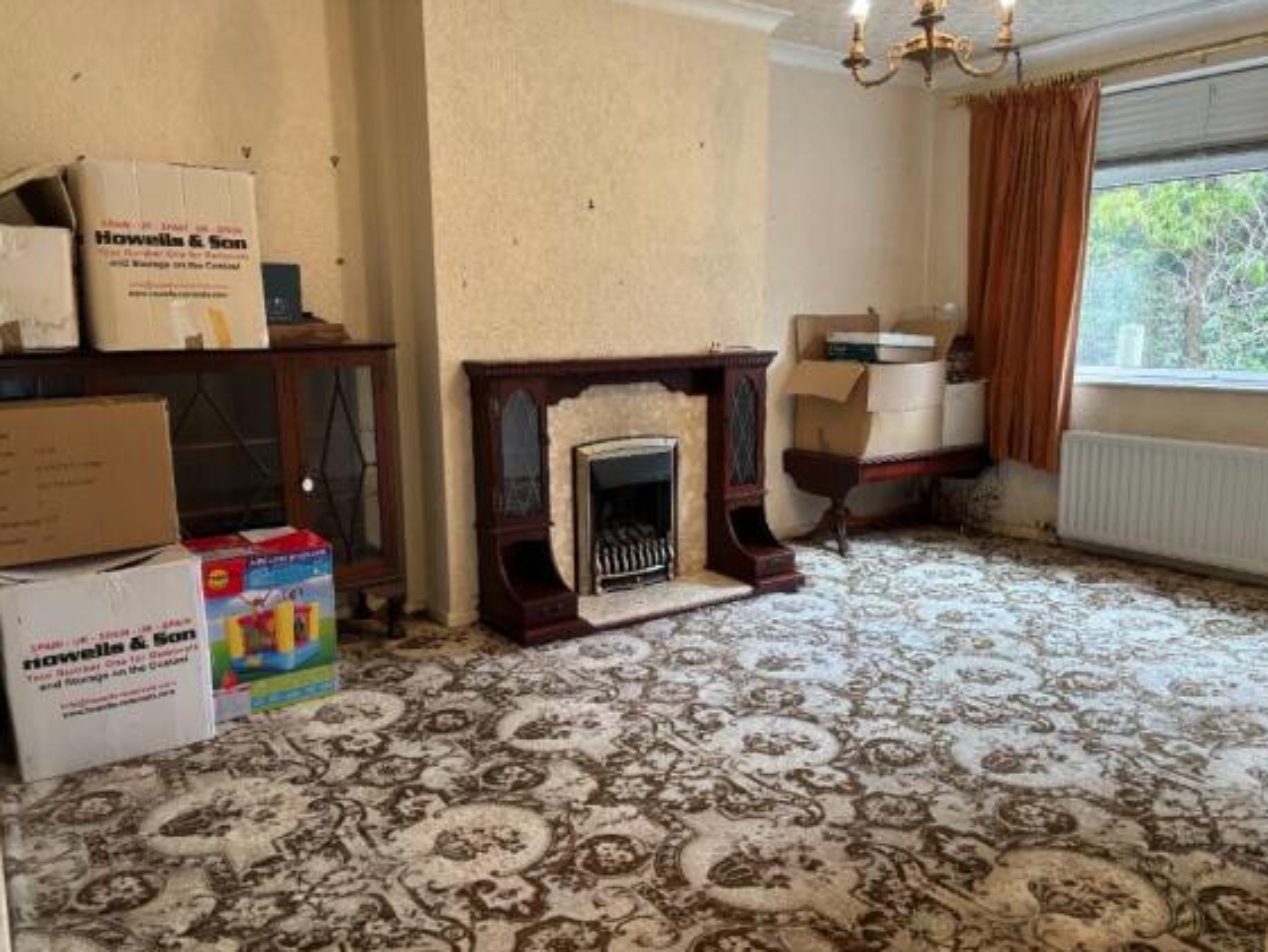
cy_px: 490
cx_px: 657
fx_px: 989
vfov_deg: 51.4
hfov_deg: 65.3
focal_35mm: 27
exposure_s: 1/50
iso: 100
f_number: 1.6
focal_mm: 5.96
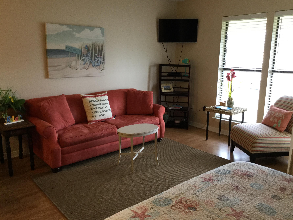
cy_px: 109
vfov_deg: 44.2
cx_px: 149
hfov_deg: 56.8
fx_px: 271
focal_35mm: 32
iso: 64
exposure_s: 1/30
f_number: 2.4
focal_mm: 3.3
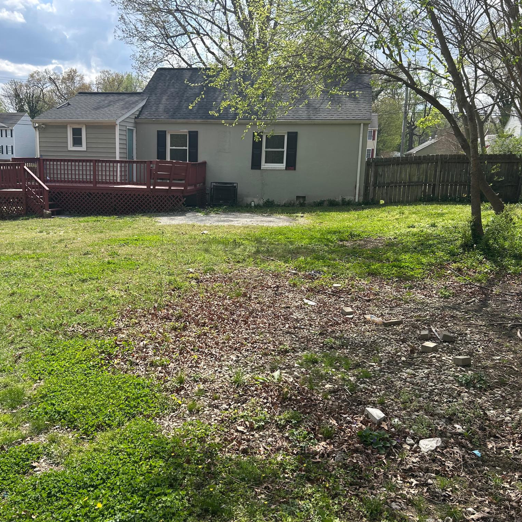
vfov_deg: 52.5
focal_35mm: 31
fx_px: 529
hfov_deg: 52.2
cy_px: 259
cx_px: 213
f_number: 1.5
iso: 50
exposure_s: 1/2513
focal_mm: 5.7
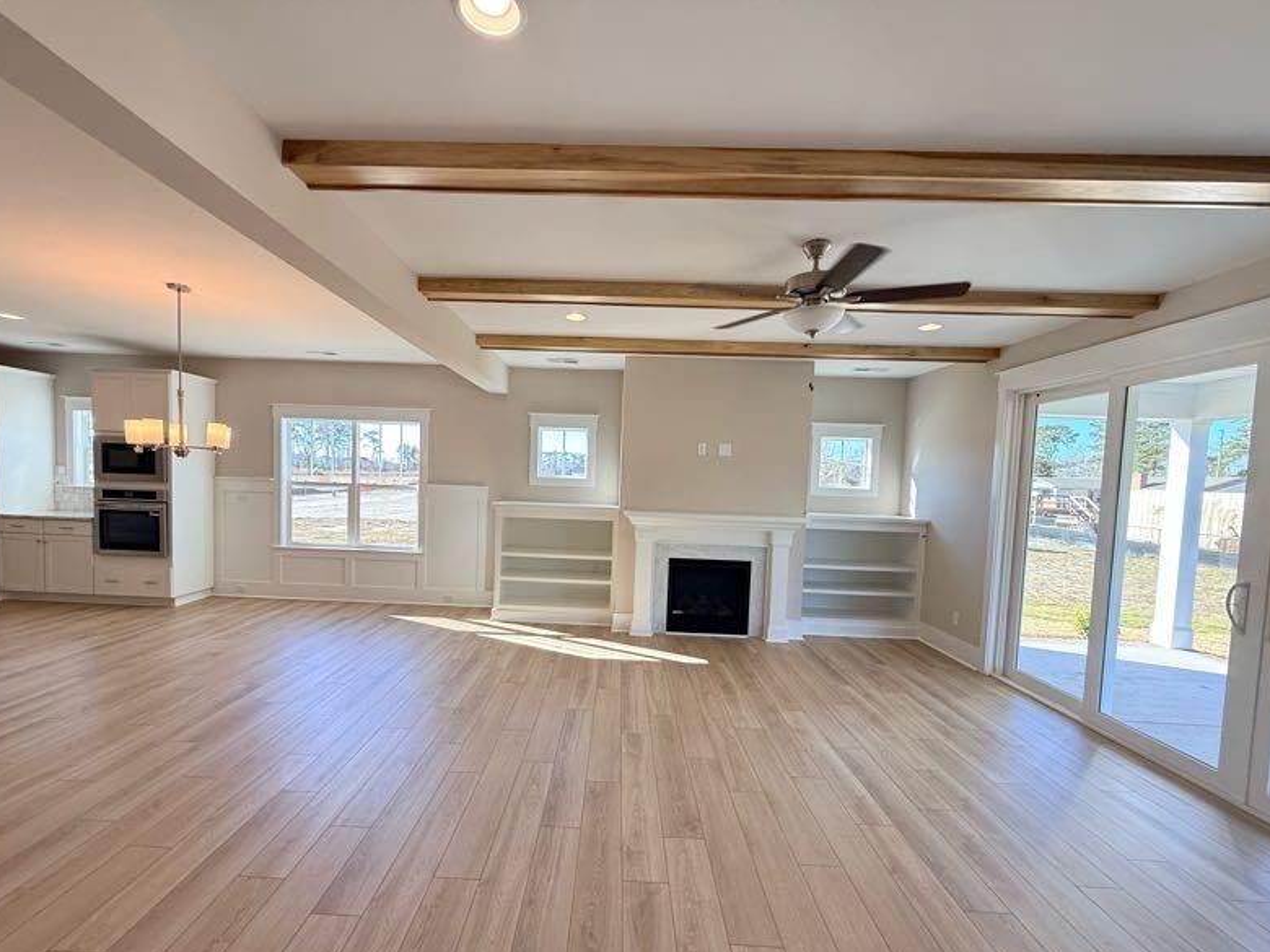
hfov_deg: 98.1
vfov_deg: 81.6
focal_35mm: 15
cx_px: 609
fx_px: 550
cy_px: 507
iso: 100
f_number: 2.2
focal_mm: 2.22
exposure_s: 1/120
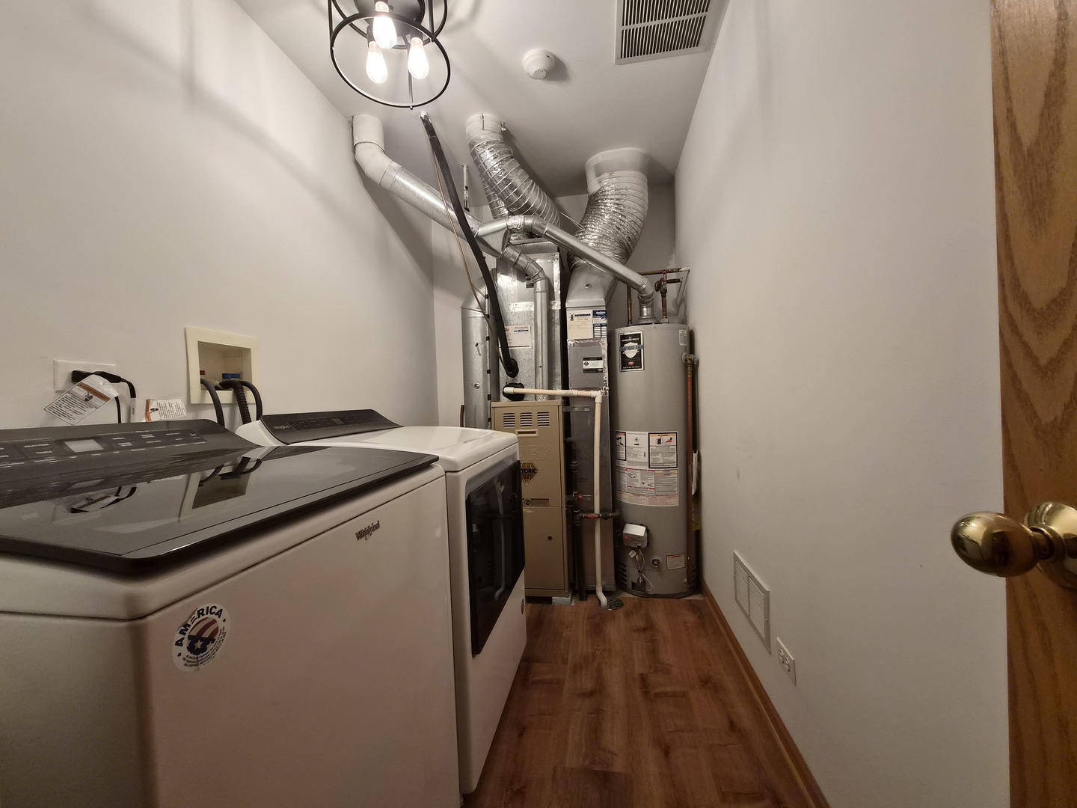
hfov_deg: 106.2
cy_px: 404
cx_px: 538
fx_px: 404
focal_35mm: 13
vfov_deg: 89.9
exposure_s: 1/60
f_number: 2.2
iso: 160
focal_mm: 1.7
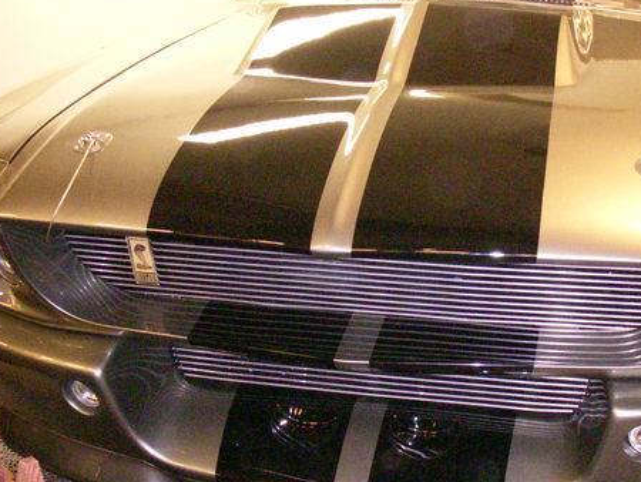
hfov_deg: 35.2
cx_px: 423
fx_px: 1000
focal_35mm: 54
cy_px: 265
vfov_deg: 27.0
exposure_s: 1/50
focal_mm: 6.3
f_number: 3.3
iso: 1600
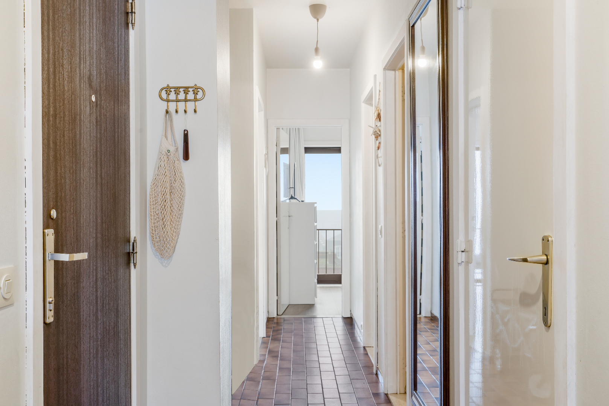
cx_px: 304
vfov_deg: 38.9
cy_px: 203
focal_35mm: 34
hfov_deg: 55.8
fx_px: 575
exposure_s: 1/1.25
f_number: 11
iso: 100
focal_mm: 34
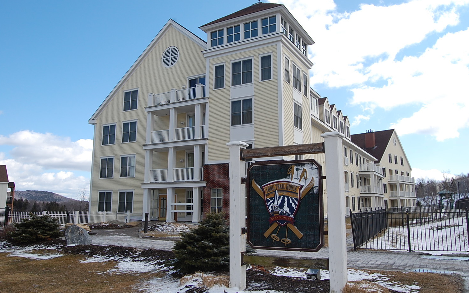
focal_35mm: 28
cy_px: 137
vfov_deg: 44.5
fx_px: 358
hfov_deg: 66.5
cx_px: 235
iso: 200
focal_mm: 18
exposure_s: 1/320
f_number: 9
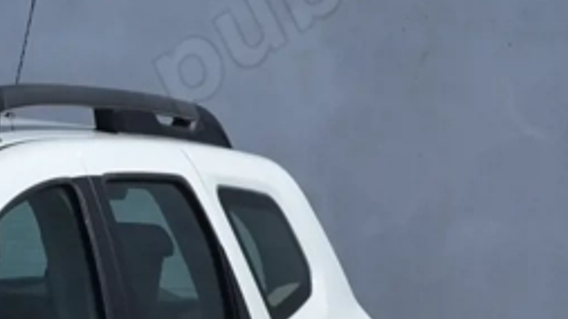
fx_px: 4110
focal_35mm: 273
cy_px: 447
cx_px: -397
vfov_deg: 4.4
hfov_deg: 7.7
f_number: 9
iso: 100
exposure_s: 1/320
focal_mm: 44
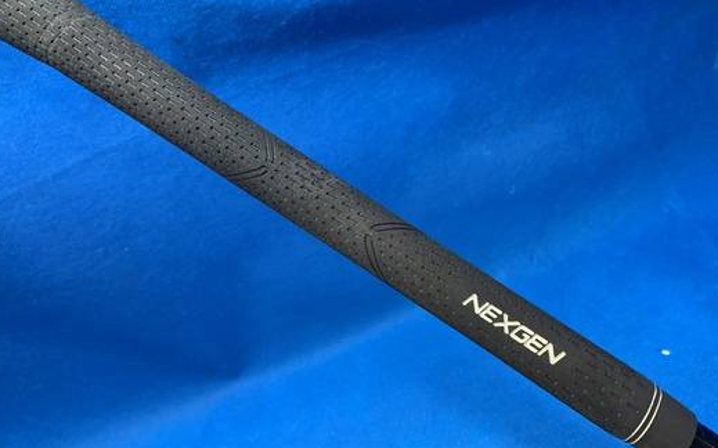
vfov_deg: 37.2
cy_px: 210
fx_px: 665
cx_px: 382
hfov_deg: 56.7
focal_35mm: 34
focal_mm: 4.25
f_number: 1.8
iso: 125
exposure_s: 1/60
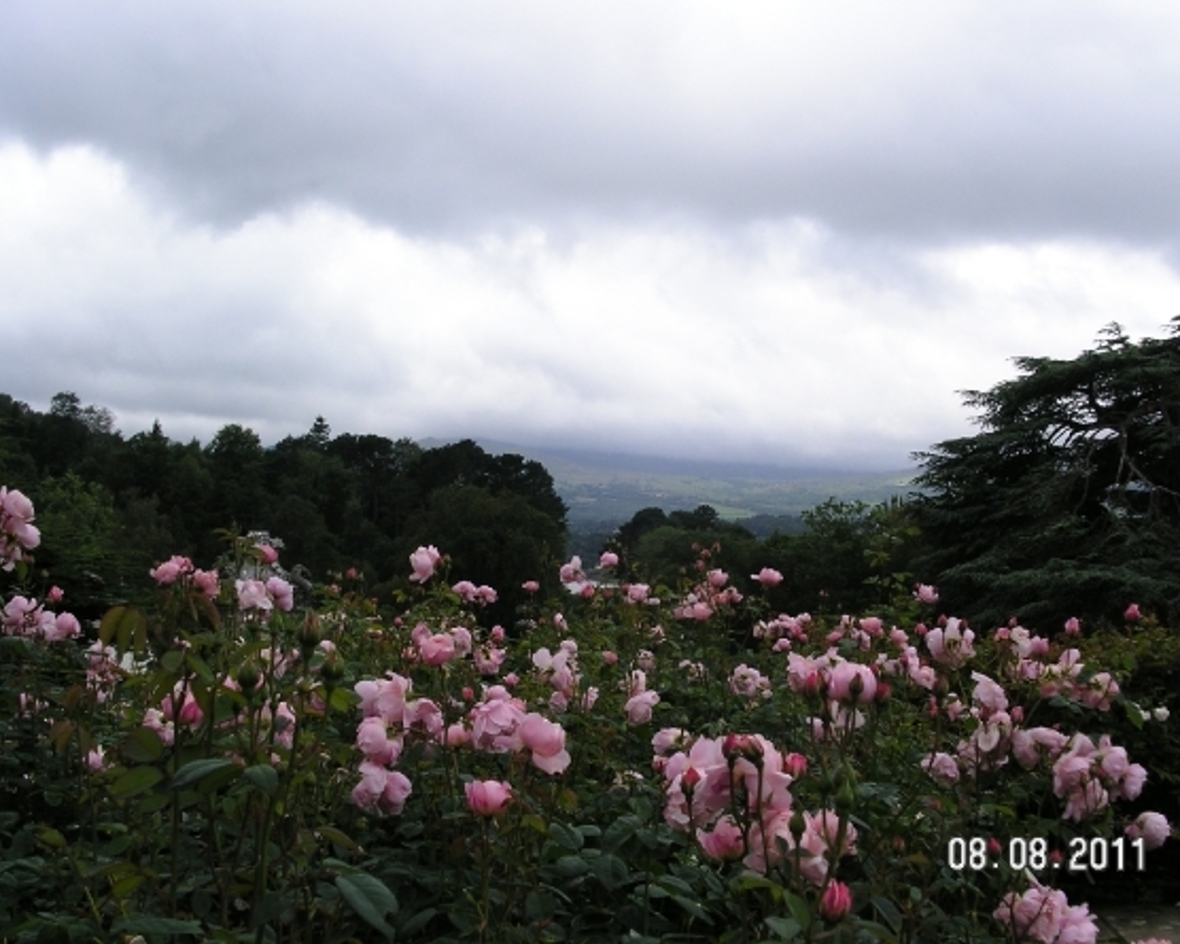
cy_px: 470
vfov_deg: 37.3
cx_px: 618
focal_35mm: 40
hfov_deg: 45.8
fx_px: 1397
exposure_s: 1/350
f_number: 5.6
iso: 100
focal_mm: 7.8
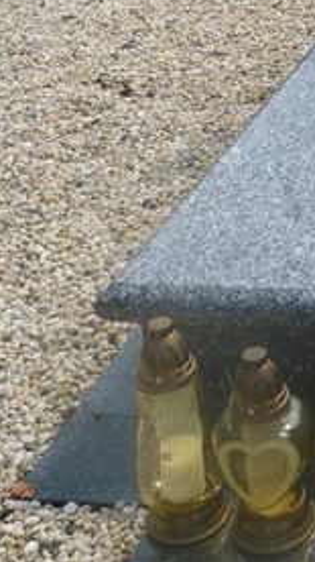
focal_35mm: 69
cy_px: 12
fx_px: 1026
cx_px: 495
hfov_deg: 15.8
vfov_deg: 28.8
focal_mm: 4.5
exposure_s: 1/1000
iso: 80
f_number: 2.8
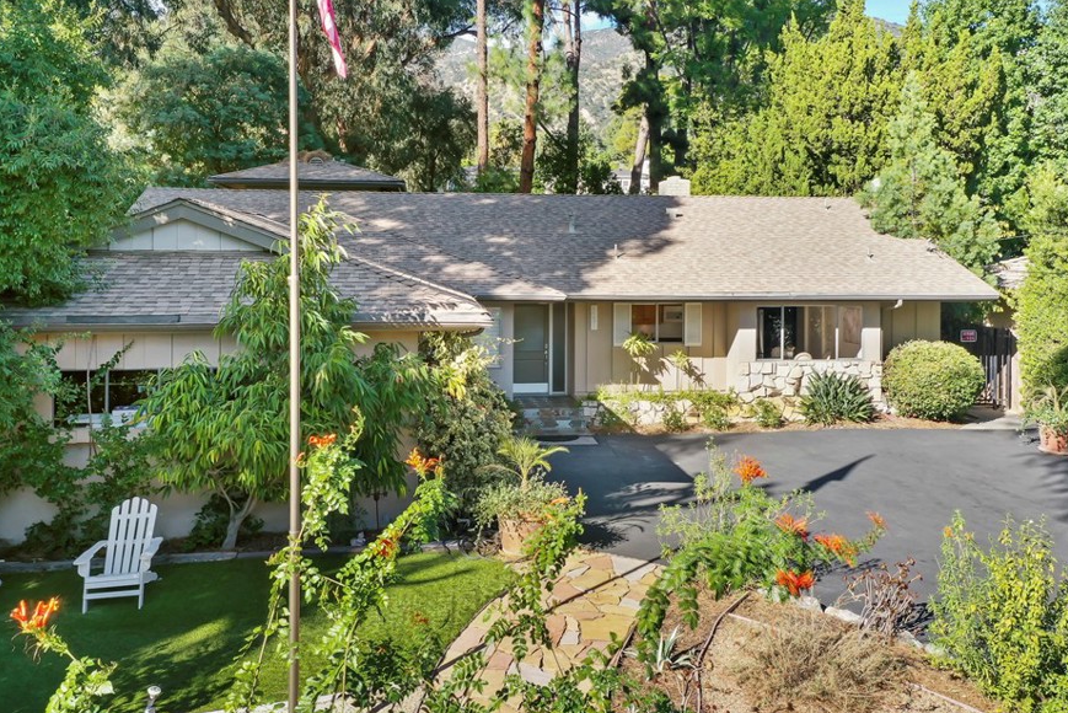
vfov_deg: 40.0
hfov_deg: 57.2
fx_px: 979
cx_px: 563
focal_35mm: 33
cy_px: 350
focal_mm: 10.26
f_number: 5.6
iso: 100
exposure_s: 1/400
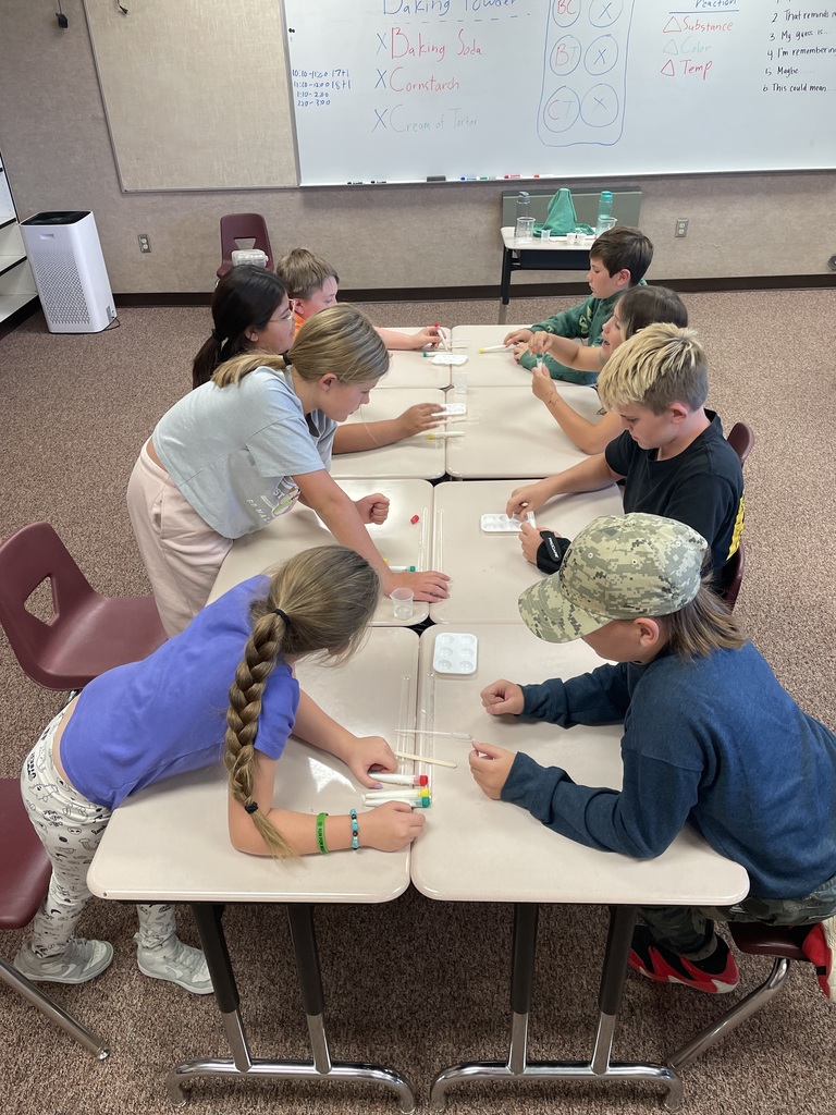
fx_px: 837
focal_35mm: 26
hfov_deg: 53.1
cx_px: 418
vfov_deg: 67.3
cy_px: 558
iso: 125
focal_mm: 4.2
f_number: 1.6
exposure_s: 1/120
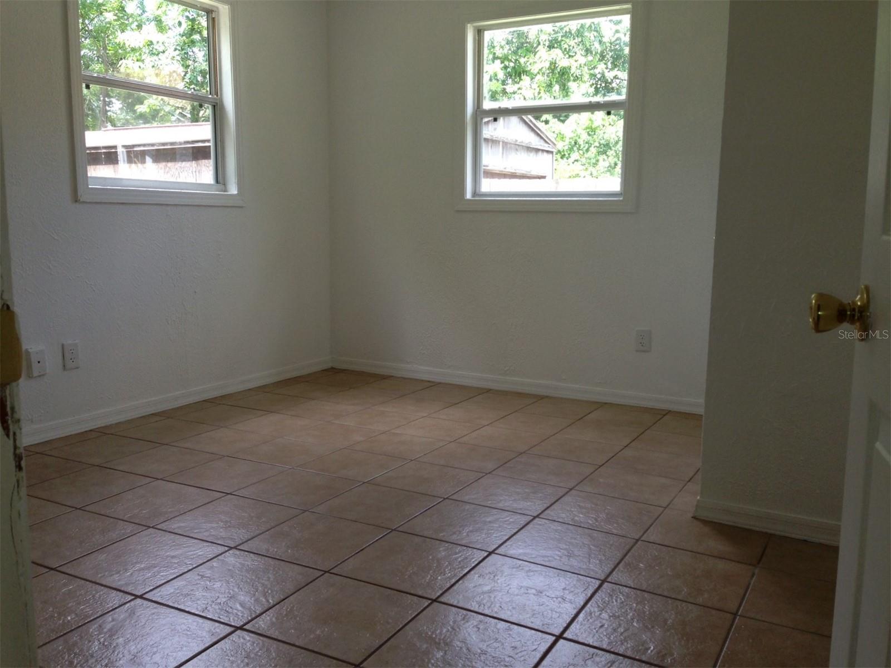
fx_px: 849
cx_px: 446
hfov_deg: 55.4
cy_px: 334
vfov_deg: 42.9
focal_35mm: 33
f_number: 2.4
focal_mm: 4.13
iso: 80
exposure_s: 1/120
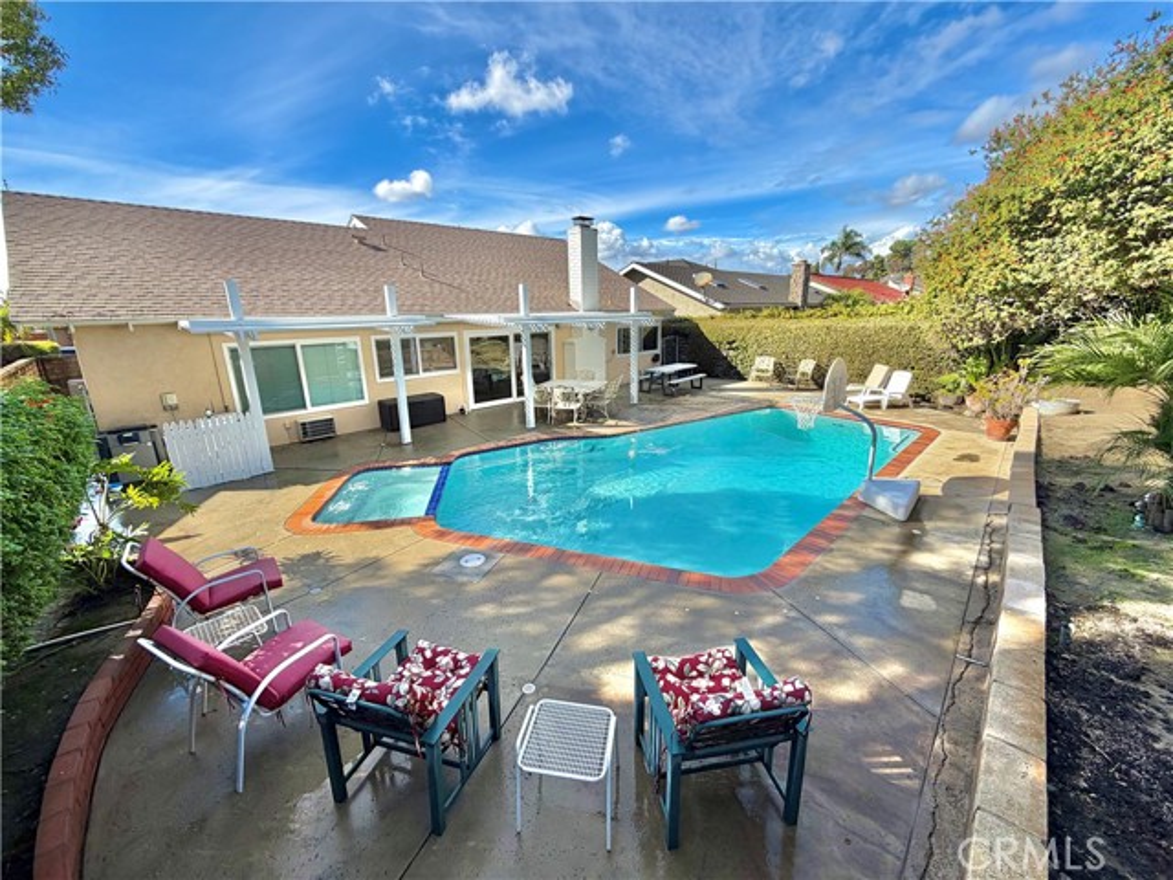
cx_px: 586
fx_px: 474
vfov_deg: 85.7
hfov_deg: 102.1
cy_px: 440
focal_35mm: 14
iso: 25
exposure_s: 1/770
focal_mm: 2.22
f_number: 2.2
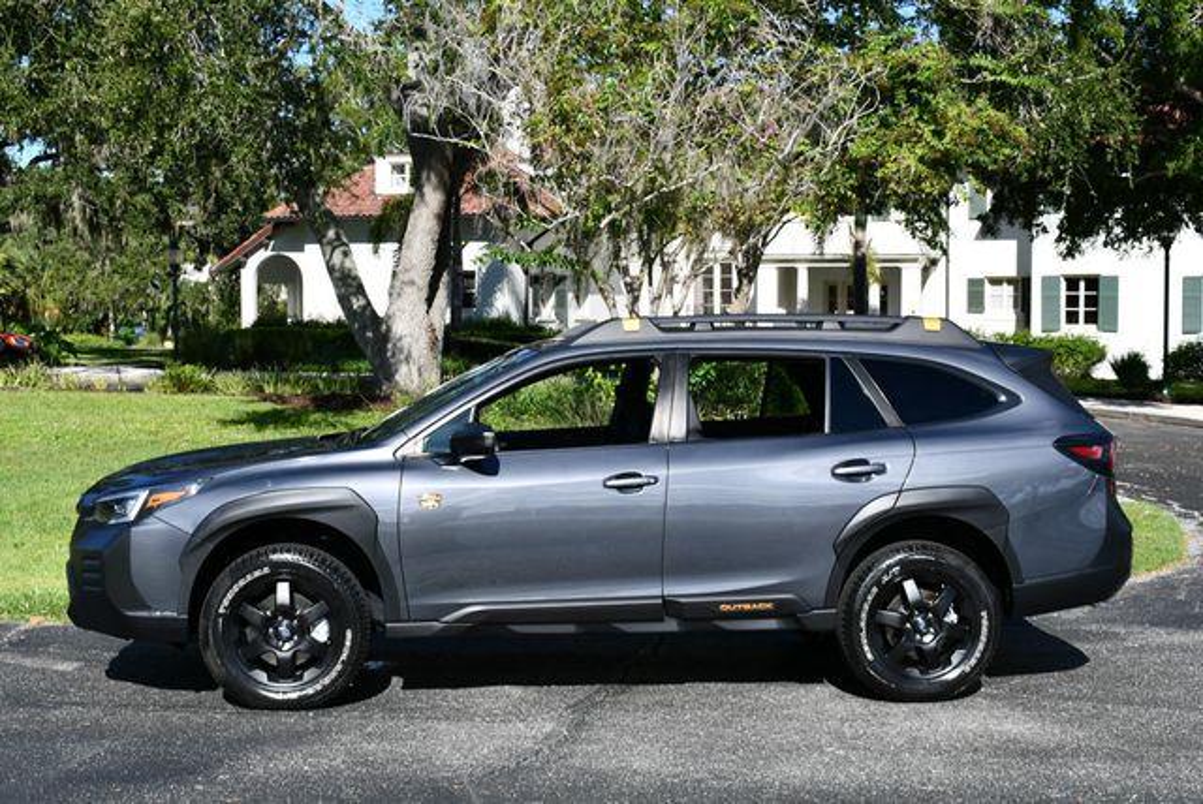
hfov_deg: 35.6
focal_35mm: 56
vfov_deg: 24.2
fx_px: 1873
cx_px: 602
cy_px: 402
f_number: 8
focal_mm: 28
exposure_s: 1/250
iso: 100
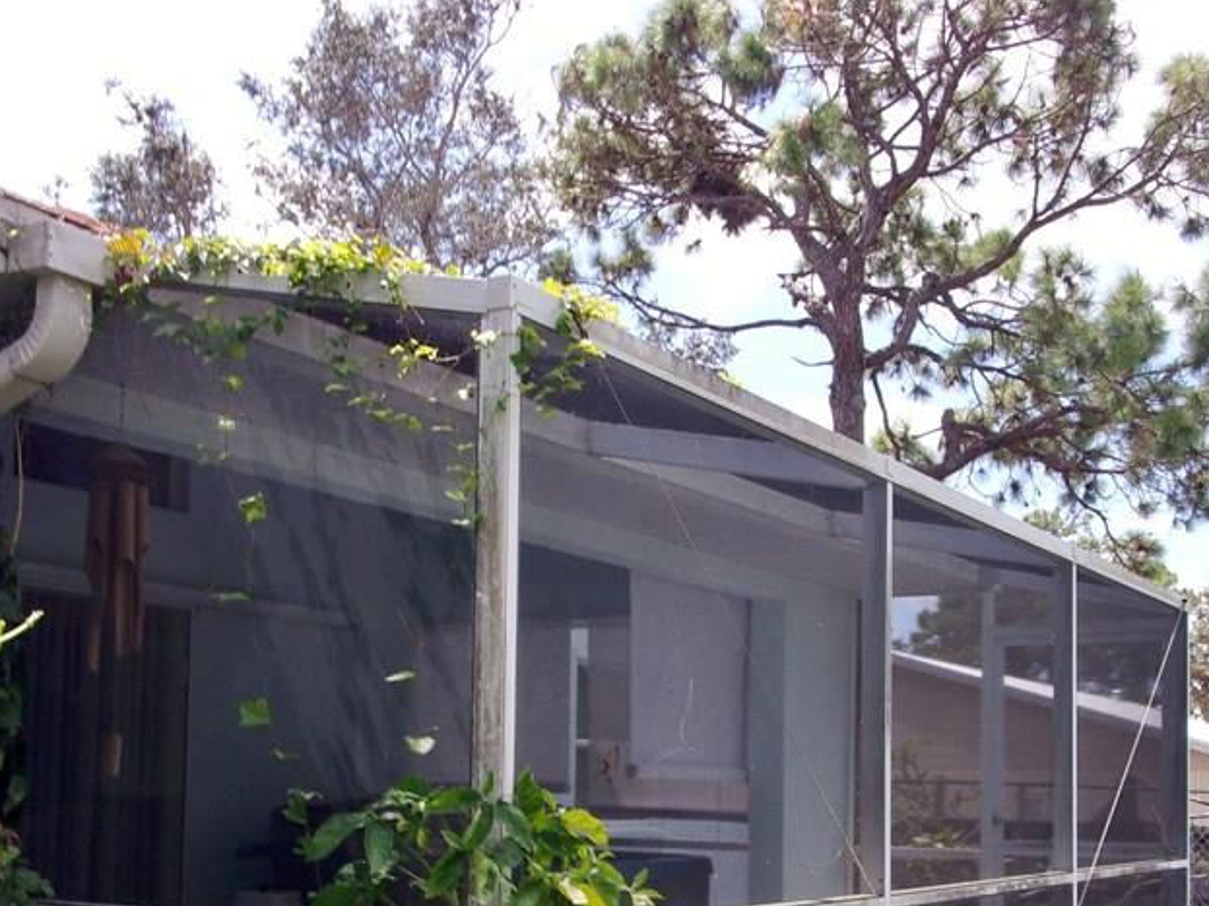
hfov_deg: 41.2
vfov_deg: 30.6
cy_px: 739
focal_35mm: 46
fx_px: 1606
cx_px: 658
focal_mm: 5.1
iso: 80
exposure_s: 1/56
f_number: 10.8
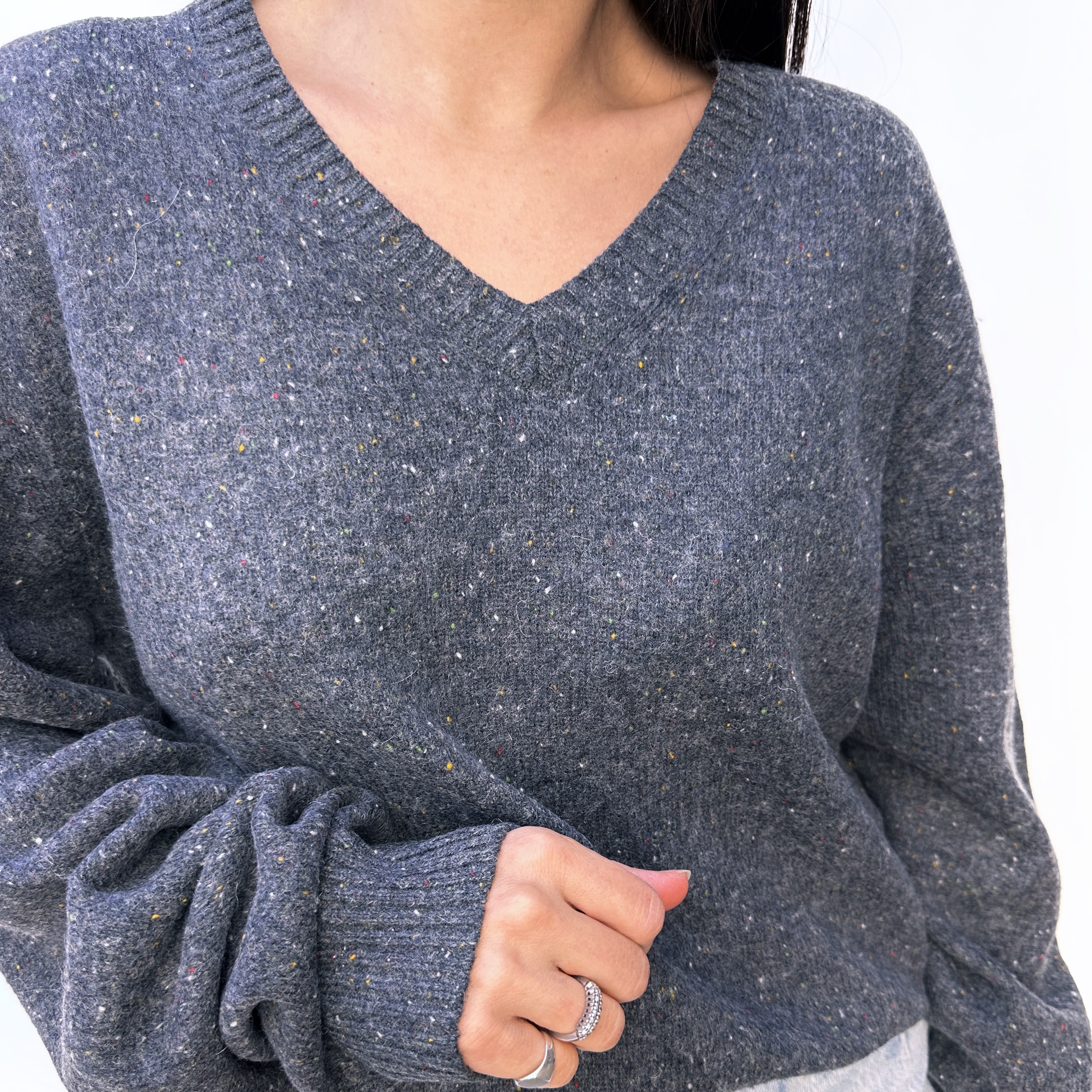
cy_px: 627
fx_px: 1035
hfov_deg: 55.6
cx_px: 559
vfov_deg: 55.4
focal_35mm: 29
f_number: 1.78
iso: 80
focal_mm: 6.86
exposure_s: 1/173
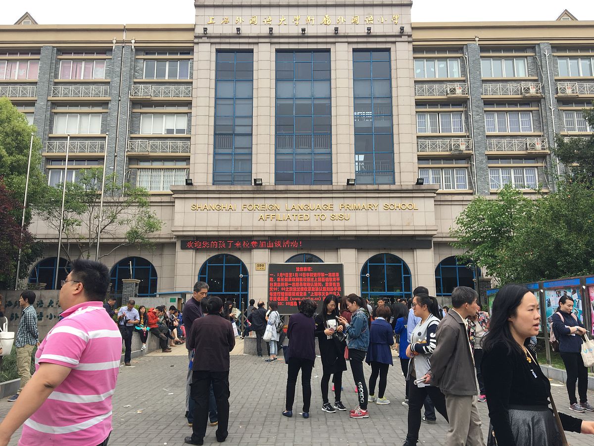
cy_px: 223
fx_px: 498
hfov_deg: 61.7
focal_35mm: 29
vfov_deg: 48.2
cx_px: 297
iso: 25
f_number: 2.2
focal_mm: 4.15
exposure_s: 1/444
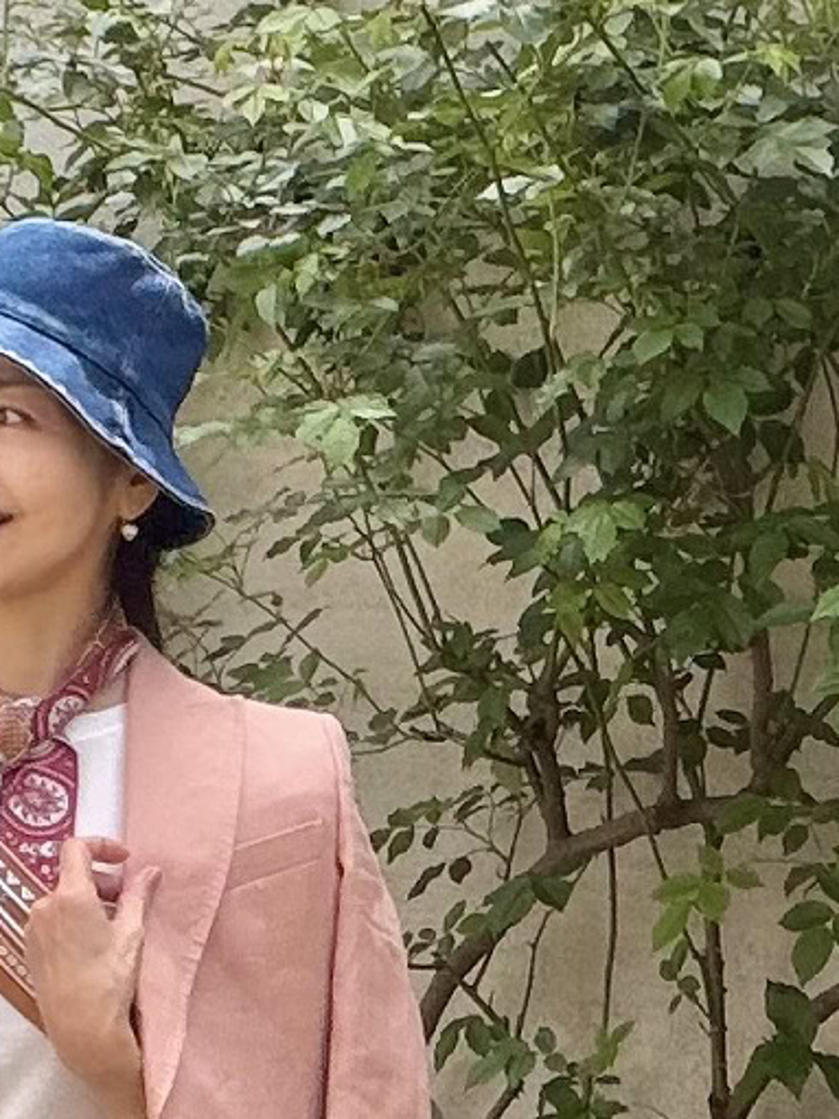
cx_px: -31
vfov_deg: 18.9
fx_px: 3039
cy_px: 1559
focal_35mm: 94
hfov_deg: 15.4
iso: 40
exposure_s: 1/811
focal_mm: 2.7
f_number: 1.9
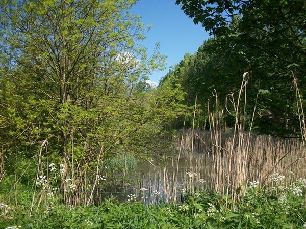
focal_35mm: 32
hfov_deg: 56.8
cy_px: 114
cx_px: 153
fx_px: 283
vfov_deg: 44.2
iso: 80
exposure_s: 1/125
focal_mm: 5.7
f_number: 8.8
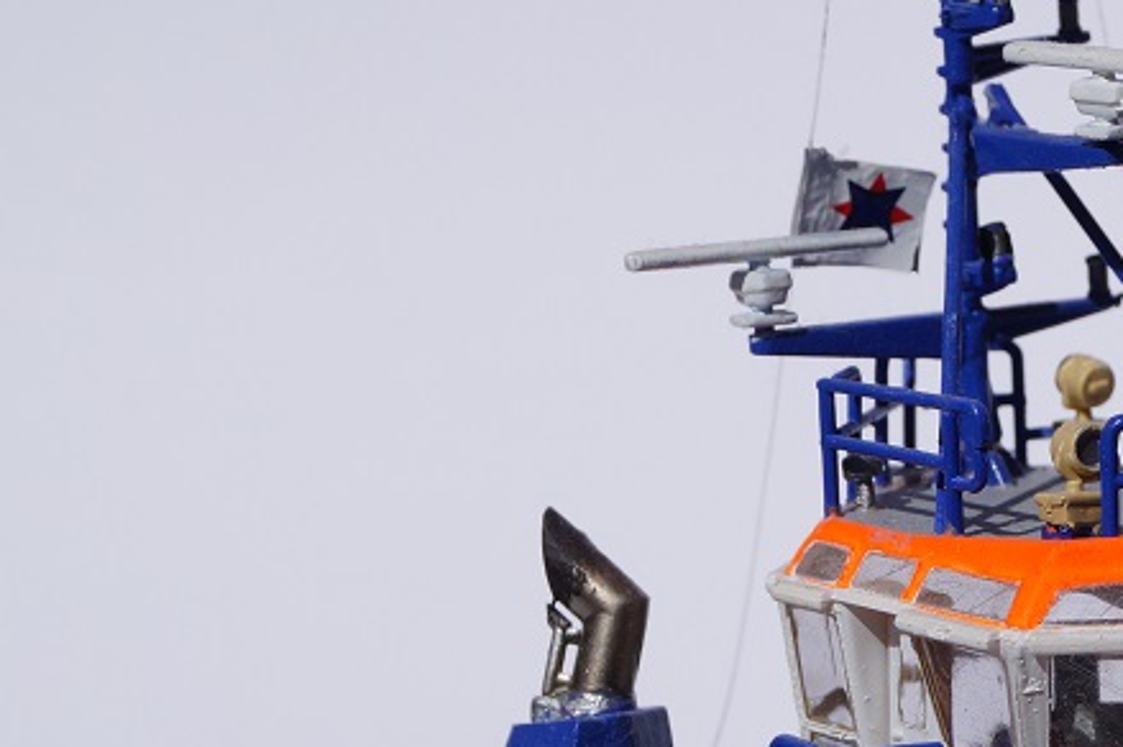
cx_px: 1218
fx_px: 5330
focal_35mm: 171
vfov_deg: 8.0
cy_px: 840
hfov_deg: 11.9
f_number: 11
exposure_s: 1/640
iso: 100
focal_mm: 50
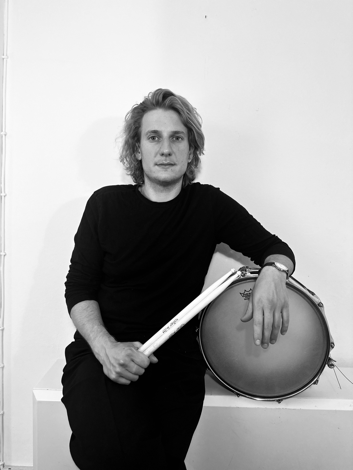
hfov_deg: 56.8
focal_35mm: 24
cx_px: 176
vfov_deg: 71.6
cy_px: 235
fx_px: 326
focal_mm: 6.86
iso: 250
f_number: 1.78
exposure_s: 1/50
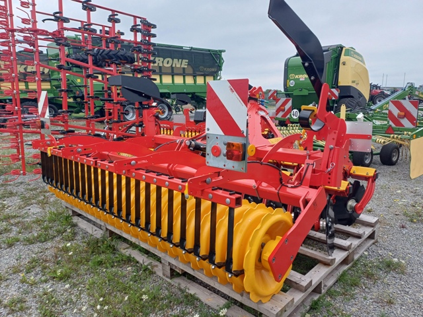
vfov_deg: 54.9
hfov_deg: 69.4
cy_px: 158
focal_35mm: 25
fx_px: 305
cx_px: 212
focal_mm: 4.65
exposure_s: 1/436
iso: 50
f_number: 1.8
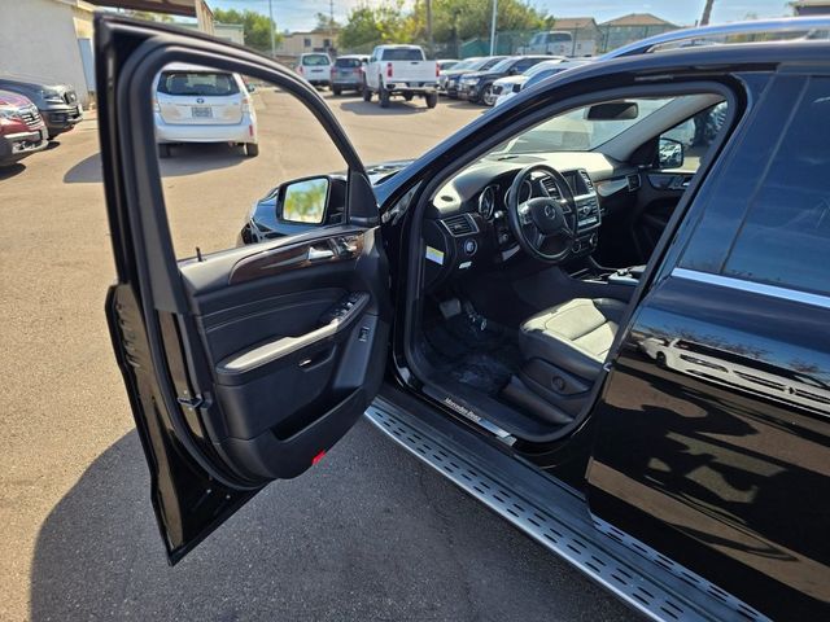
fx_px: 551
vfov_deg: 58.9
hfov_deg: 73.9
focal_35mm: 23
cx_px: 415
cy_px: 311
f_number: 1.7
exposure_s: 1/2417
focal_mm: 6.3
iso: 80
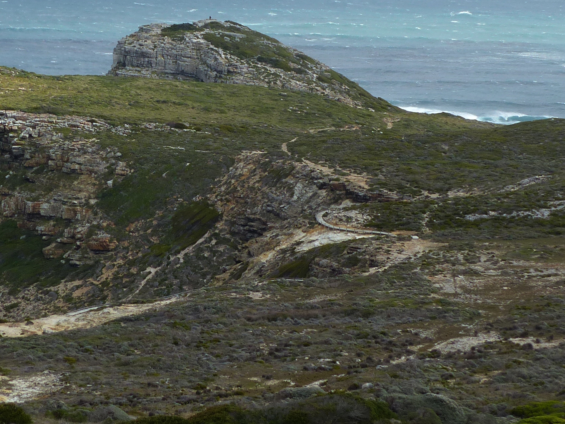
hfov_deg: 12.6
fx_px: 2546
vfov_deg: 9.5
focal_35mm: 156
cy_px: 114
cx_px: 195
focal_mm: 11.9
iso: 100
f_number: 4
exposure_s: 1/500
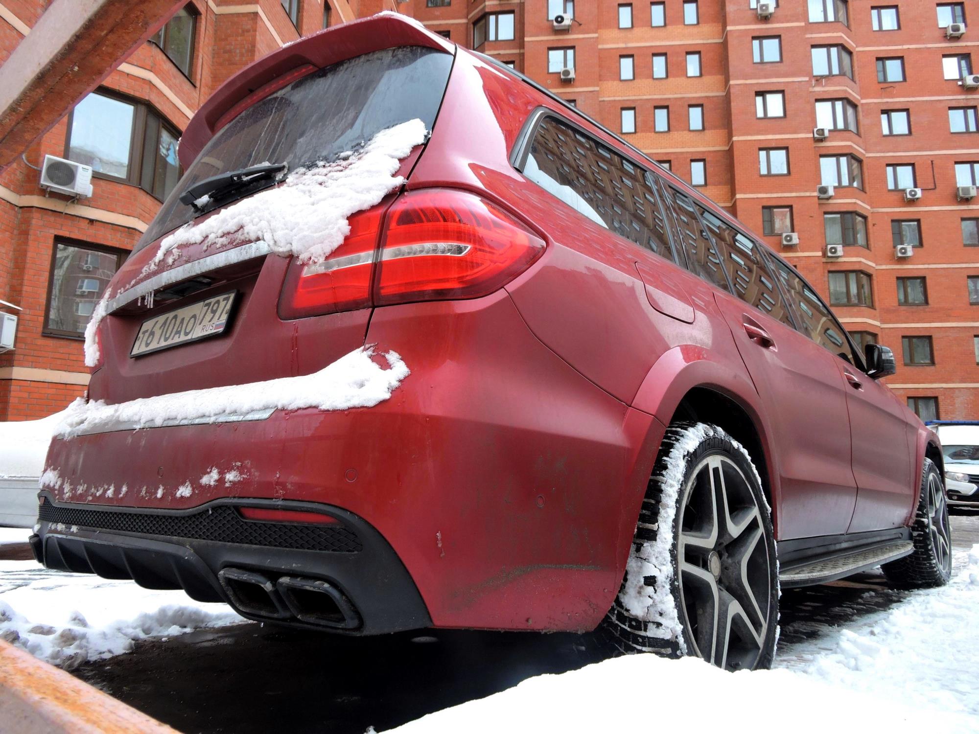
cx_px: 490
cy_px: 367
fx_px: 679
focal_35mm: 24
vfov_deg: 56.8
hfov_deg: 71.6
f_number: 3.3
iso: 100
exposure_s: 1/160
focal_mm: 4.3
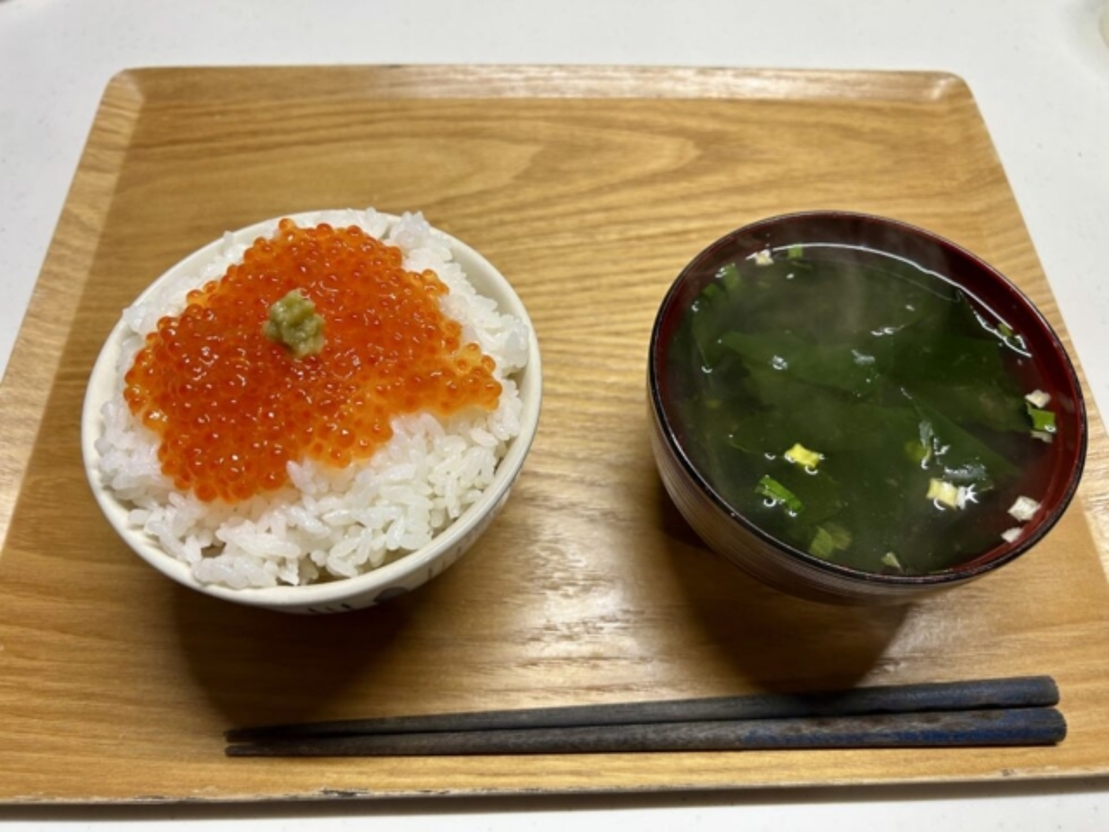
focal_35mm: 26
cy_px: 416
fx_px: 833
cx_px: 554
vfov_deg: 53.1
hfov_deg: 67.3
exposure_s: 1/121
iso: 80
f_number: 1.5
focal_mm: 5.7
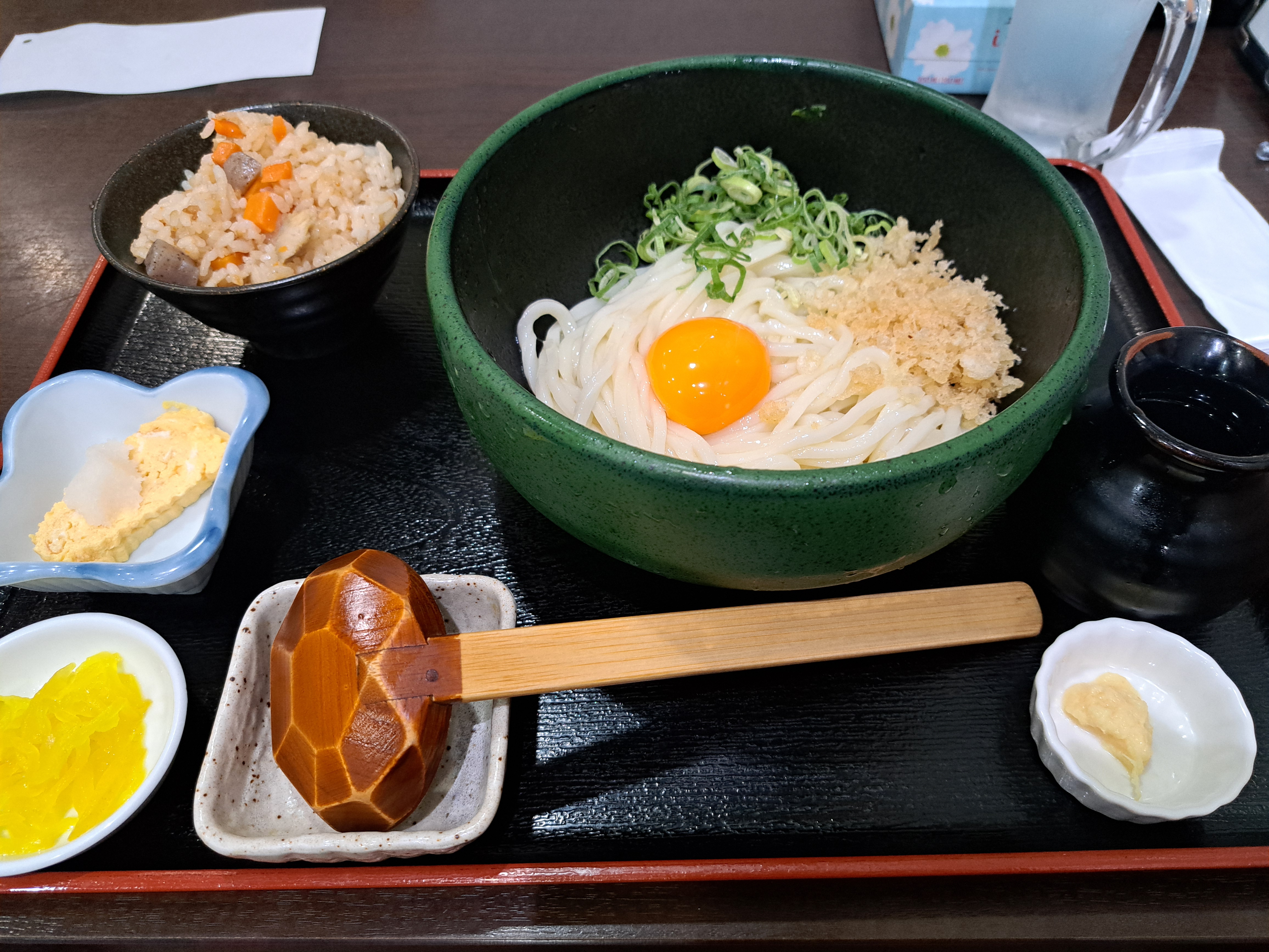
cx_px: 634
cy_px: 476
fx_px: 880
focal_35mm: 24
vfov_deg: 56.8
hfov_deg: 71.6
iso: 250
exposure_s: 1/50
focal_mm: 5.23
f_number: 1.8
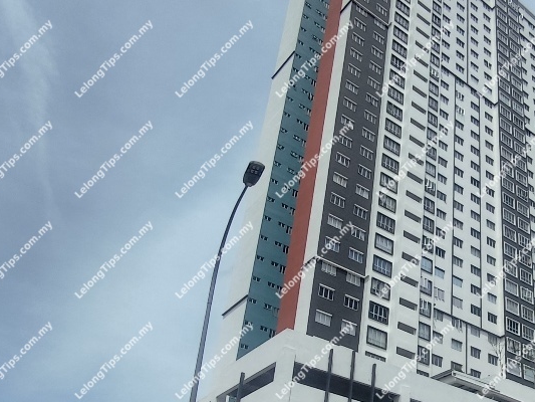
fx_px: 587
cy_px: 284
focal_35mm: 38
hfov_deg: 47.3
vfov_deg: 37.1
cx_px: 397
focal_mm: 1.65
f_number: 2.2
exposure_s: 1/1997
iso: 50
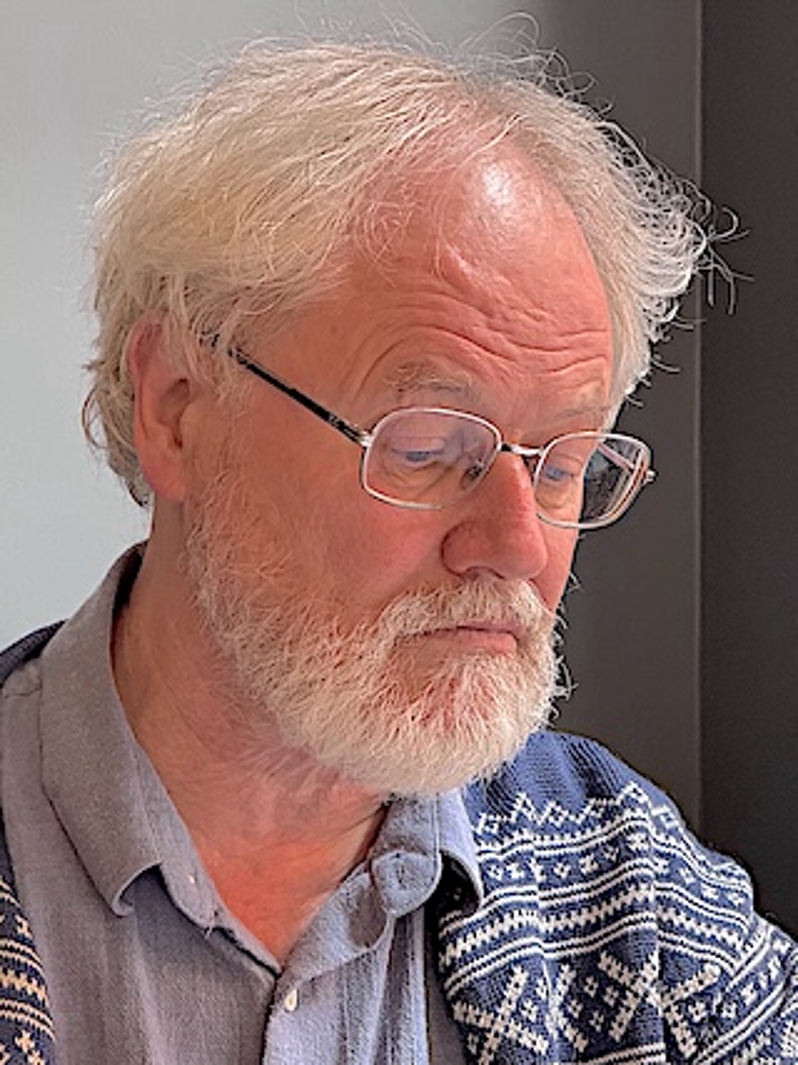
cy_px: 532
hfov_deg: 12.3
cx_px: 399
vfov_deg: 16.4
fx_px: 3690
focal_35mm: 120
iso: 800
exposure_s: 1/33
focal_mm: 15.66
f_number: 2.8
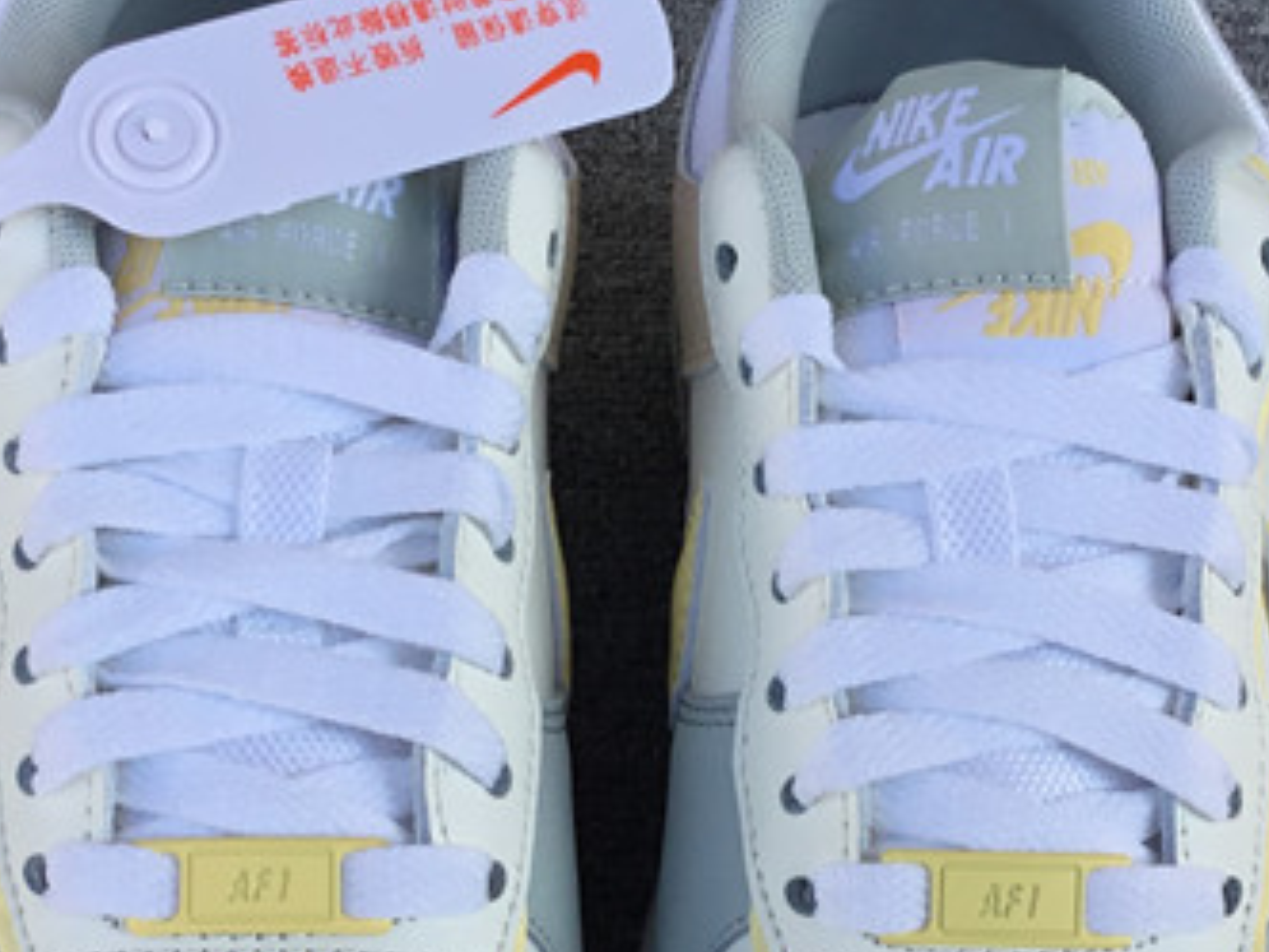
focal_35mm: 84
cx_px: 619
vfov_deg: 17.4
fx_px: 3079
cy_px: 767
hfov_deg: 23.3
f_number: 2.4
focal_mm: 3.3
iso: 25
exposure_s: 1/334
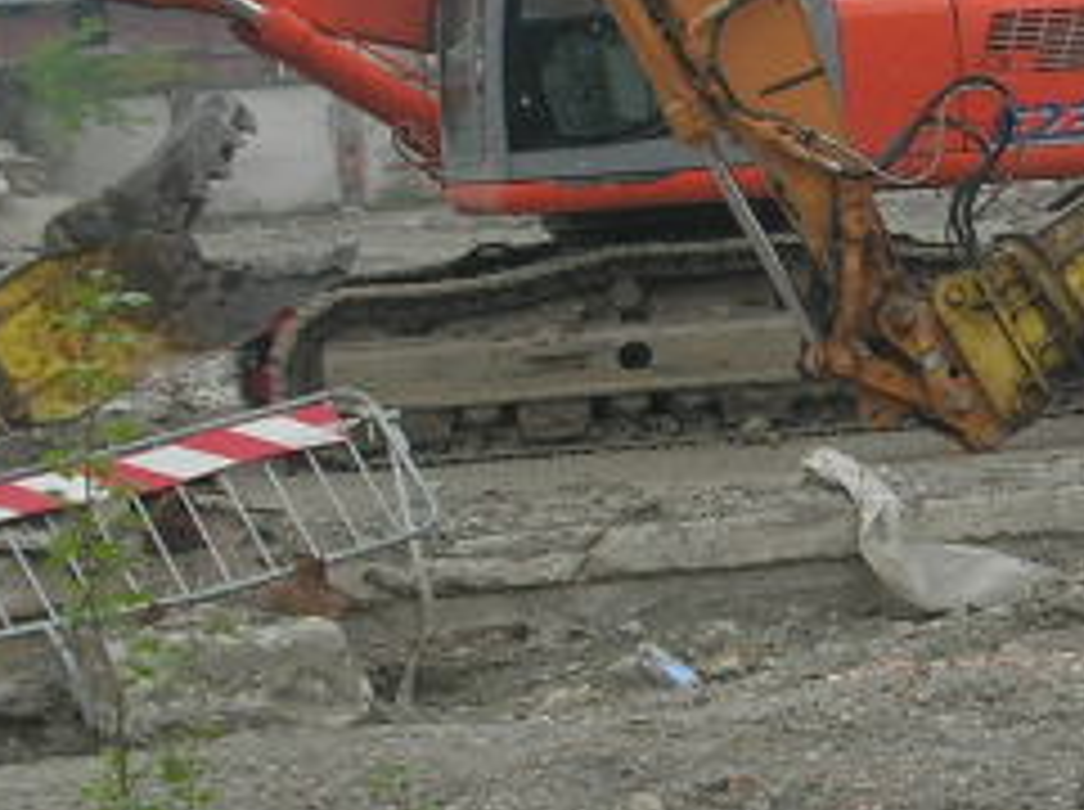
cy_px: 342
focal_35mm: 217
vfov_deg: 6.8
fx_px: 6785
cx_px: 1160
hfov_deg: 9.1
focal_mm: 10.6
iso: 64
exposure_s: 1/167
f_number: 5.4
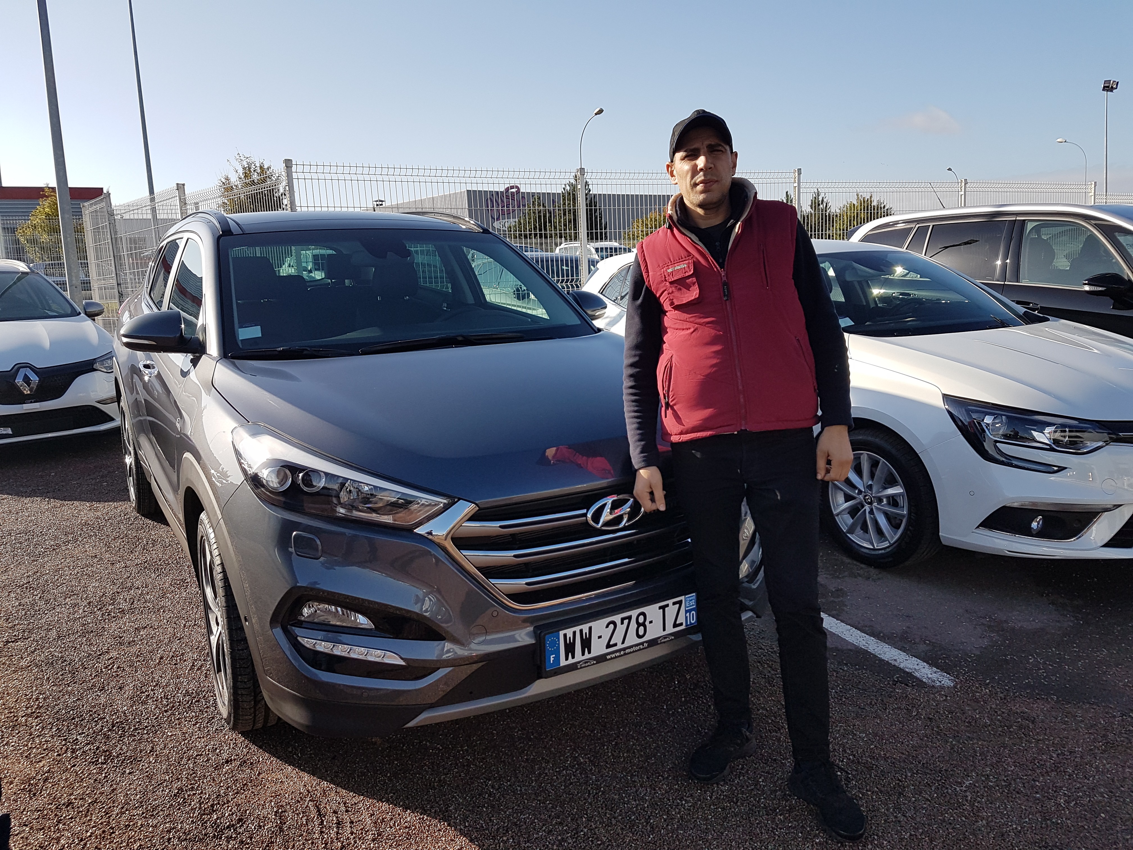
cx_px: 566
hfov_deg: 67.3
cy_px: 425
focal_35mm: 26
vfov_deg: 53.1
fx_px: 851
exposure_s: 1/1540
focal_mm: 4.2
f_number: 1.7
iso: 40
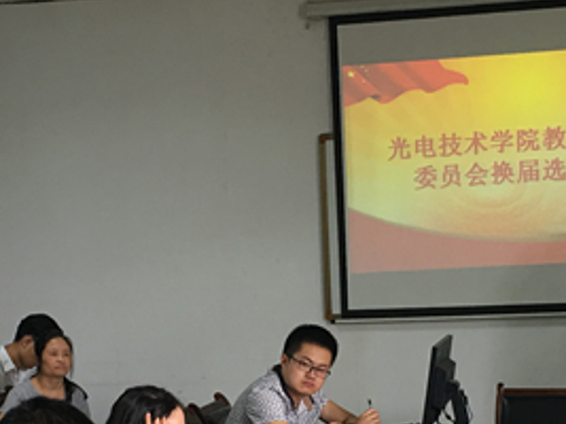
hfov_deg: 22.5
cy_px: 428
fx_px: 1422
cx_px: 290
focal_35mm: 87
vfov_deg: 16.6
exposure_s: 1/17
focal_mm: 4.15
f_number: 2.2
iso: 32
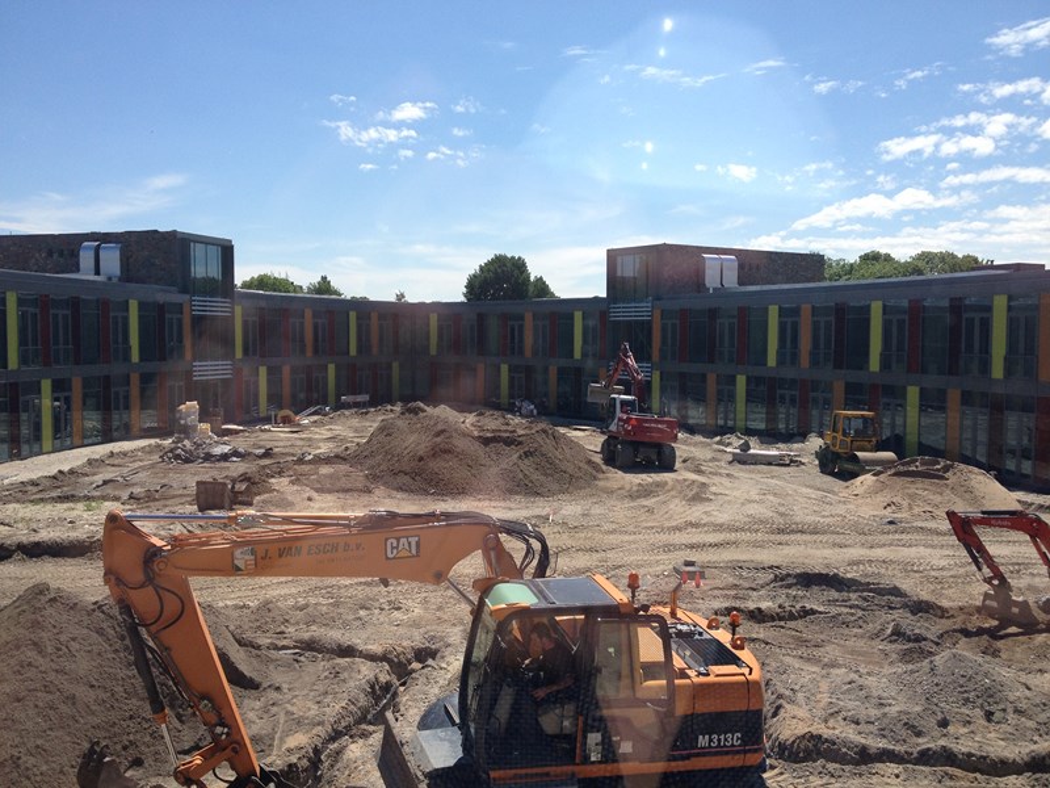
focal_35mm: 35
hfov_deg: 52.6
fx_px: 1062
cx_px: 525
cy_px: 394
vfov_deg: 40.7
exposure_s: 1/1577
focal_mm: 4.28
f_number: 2.4
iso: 50
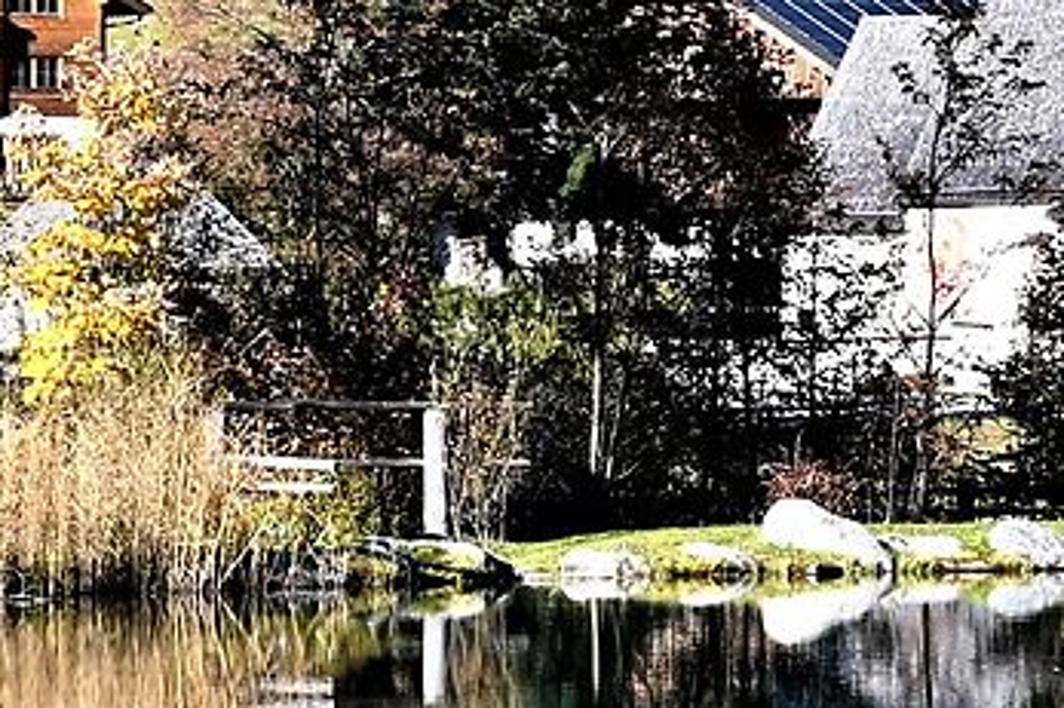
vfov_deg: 4.4
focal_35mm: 311
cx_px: 1444
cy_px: 523
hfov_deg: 6.6
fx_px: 9187
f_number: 8
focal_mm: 45
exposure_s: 1/125
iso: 100
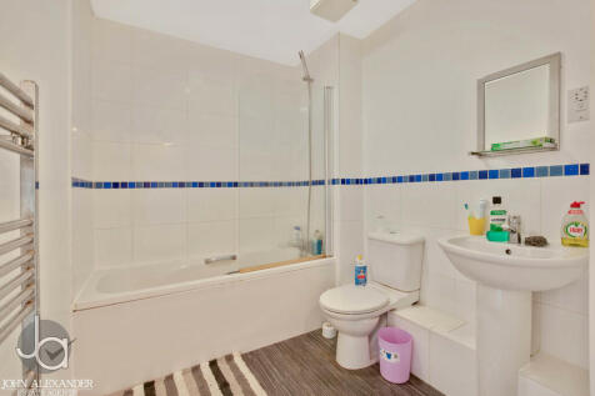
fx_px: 248
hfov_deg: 100.4
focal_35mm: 15
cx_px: 298
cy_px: 198
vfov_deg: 77.3
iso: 200
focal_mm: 10
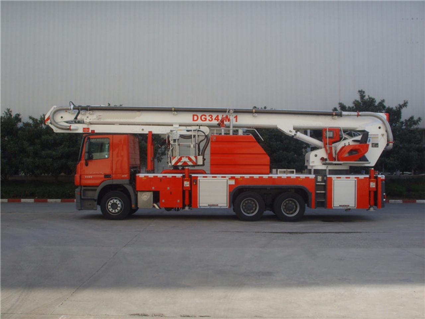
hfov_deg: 47.9
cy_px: 160
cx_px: 212
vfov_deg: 36.8
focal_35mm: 39
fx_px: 479
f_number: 6.3
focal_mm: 6.6
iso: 50
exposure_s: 1/180
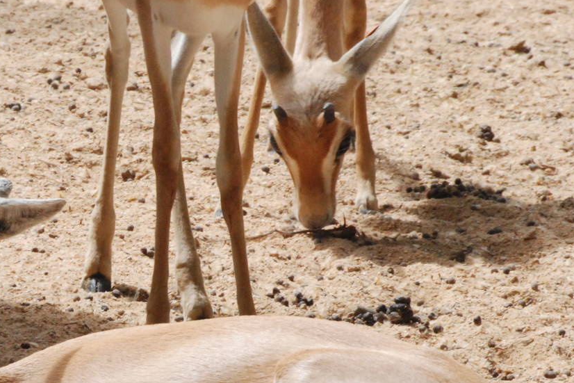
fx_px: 9041
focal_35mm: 567
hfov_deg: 3.6
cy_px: 337
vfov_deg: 2.4
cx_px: 49
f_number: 25
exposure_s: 1/160
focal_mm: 195
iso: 1600
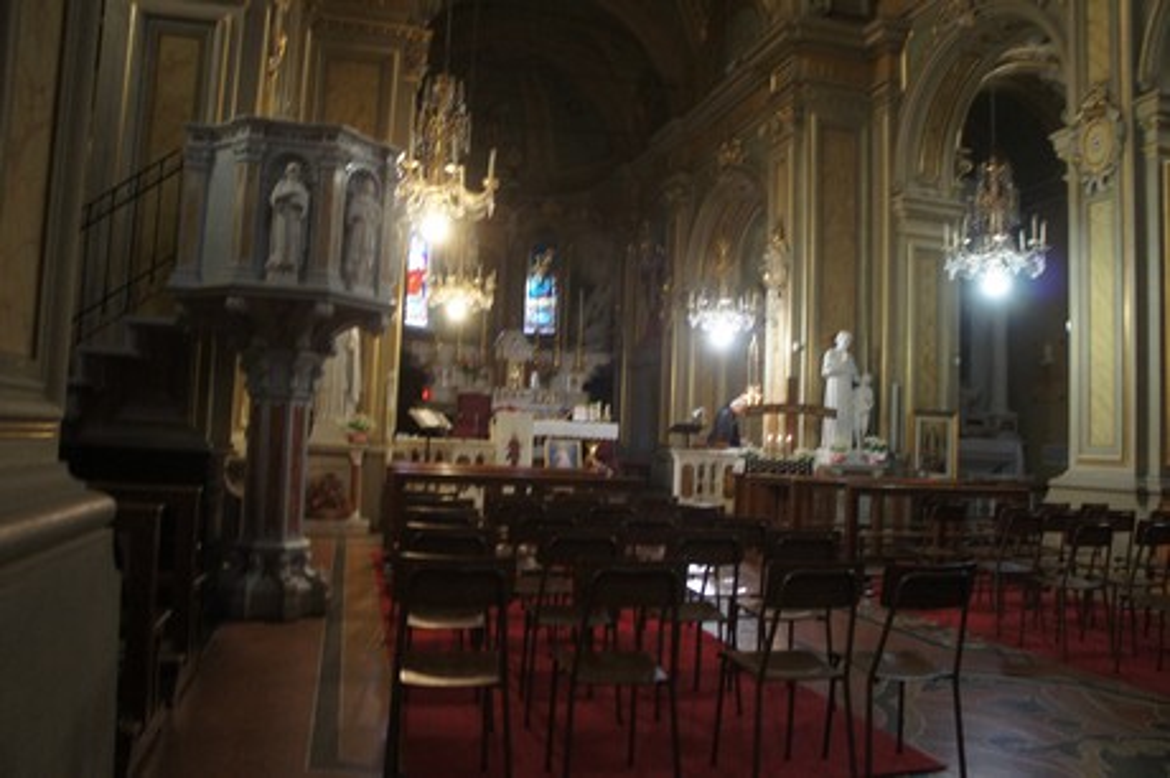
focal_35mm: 27
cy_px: 389
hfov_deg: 67.4
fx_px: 877
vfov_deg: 47.9
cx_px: 585
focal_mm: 18
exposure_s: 1/13
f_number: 3.5
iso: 1600
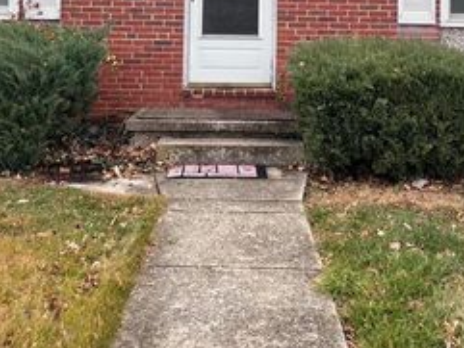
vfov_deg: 25.7
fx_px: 724
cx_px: 227
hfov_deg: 35.5
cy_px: 1
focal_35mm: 54
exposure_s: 1/571
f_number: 1.6
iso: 50
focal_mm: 5.1
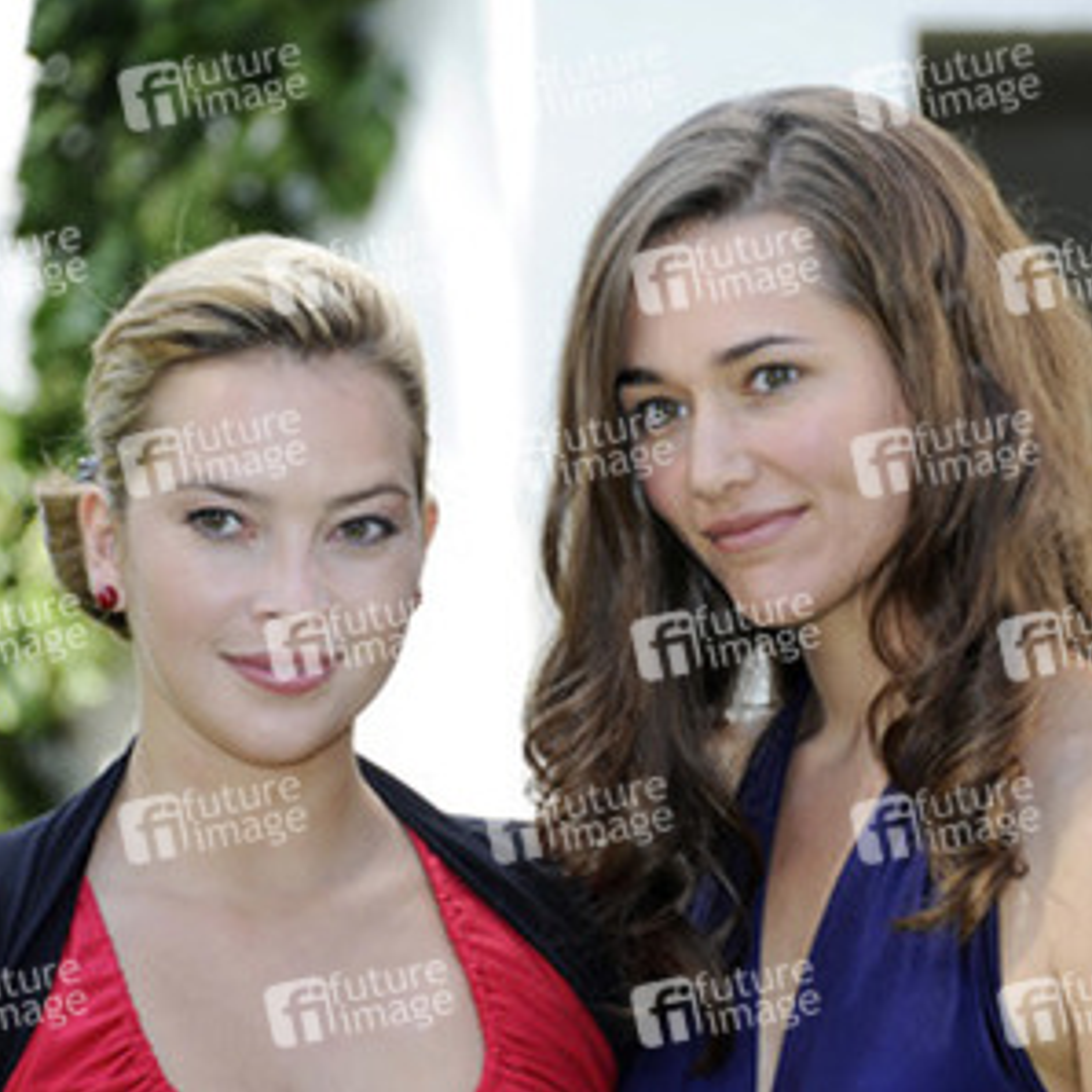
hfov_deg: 6.5
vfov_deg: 6.5
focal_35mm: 270
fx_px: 9636
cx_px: 628
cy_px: 546
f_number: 6.3
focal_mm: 210
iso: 400
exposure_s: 1/160
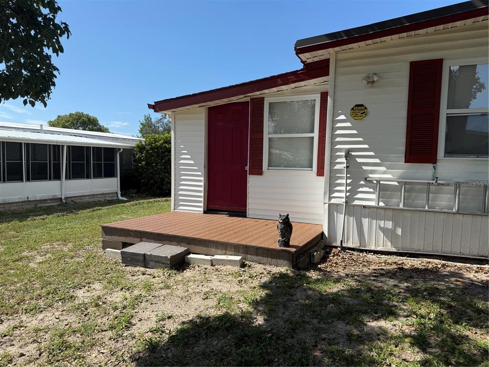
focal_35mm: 24
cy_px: 184
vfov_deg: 56.8
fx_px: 339
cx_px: 244
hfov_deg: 71.6
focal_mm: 6.76
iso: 80
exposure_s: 1/4405
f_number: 1.78
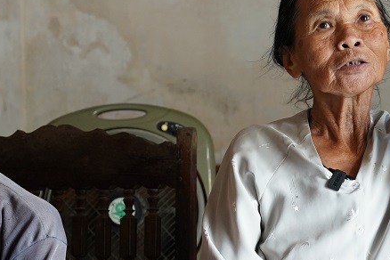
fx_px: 1380
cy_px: 188
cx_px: 194
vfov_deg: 10.7
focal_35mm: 127
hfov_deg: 16.1
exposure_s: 1/125
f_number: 4
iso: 1600
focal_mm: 46.5
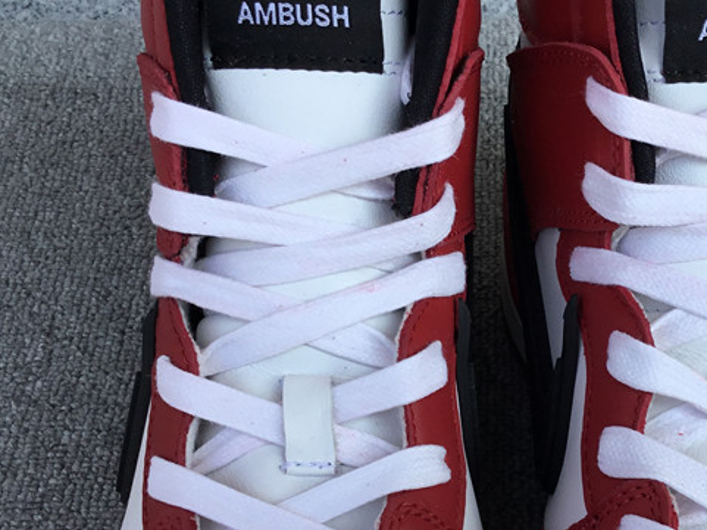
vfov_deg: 25.0
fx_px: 1185
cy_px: 387
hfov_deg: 32.7
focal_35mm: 58
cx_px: 510
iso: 25
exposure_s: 1/708
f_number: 2.4
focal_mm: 3.3
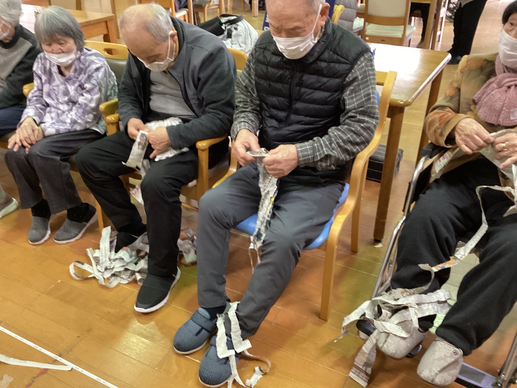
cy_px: 194
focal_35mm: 31
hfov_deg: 58.4
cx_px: 258
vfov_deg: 45.4
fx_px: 463
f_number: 2.4
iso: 400
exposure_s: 1/33
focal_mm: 3.3
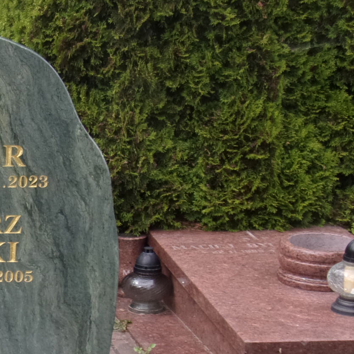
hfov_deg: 20.6
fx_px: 891
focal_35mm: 77
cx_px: -103
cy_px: 275
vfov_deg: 22.2
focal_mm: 5
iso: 80
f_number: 3.4
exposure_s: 1/240
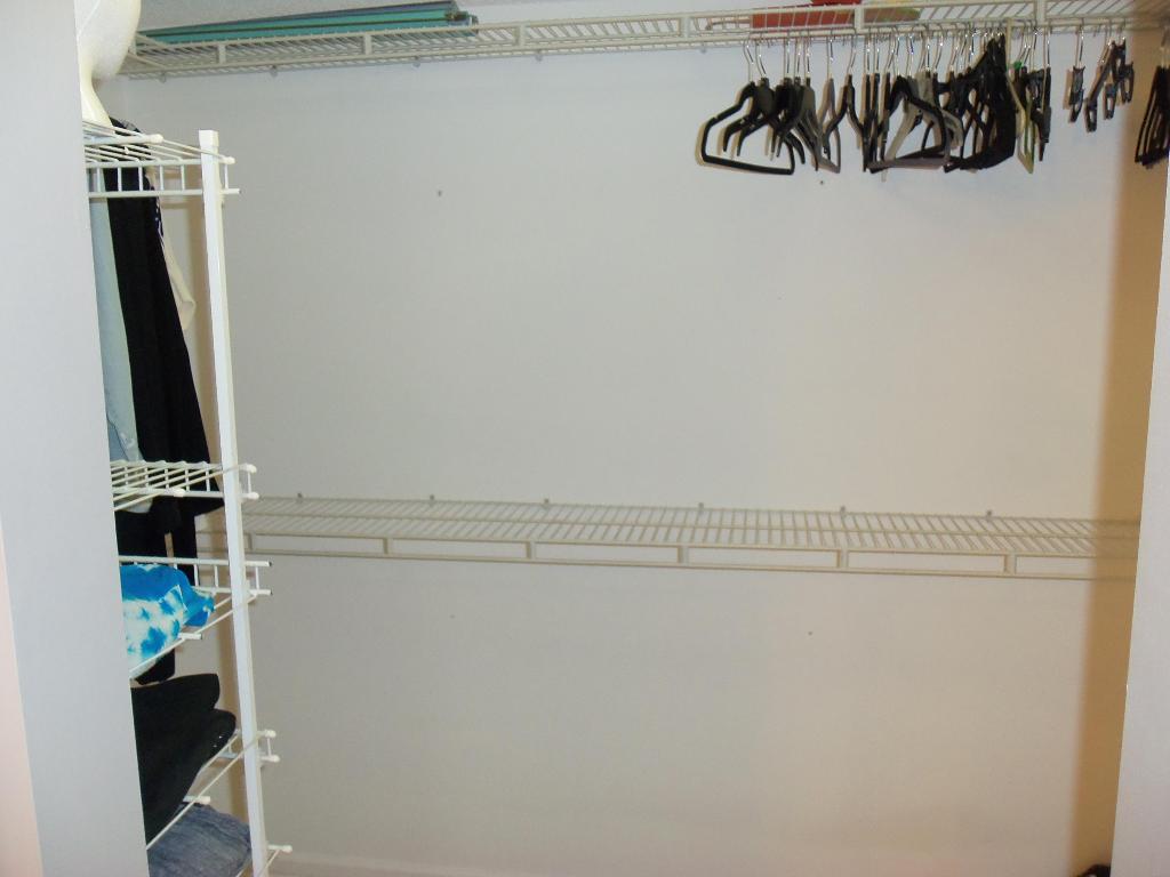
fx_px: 980
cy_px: 438
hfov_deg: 61.7
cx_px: 585
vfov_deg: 48.2
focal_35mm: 29
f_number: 3.4
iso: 100
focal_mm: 5.2
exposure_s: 1/30
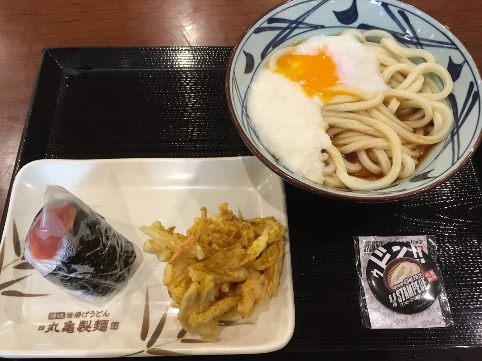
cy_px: 180
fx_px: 404
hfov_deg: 61.7
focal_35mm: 29
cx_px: 241
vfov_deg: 48.2
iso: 160
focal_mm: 4.15
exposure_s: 1/30
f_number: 2.2
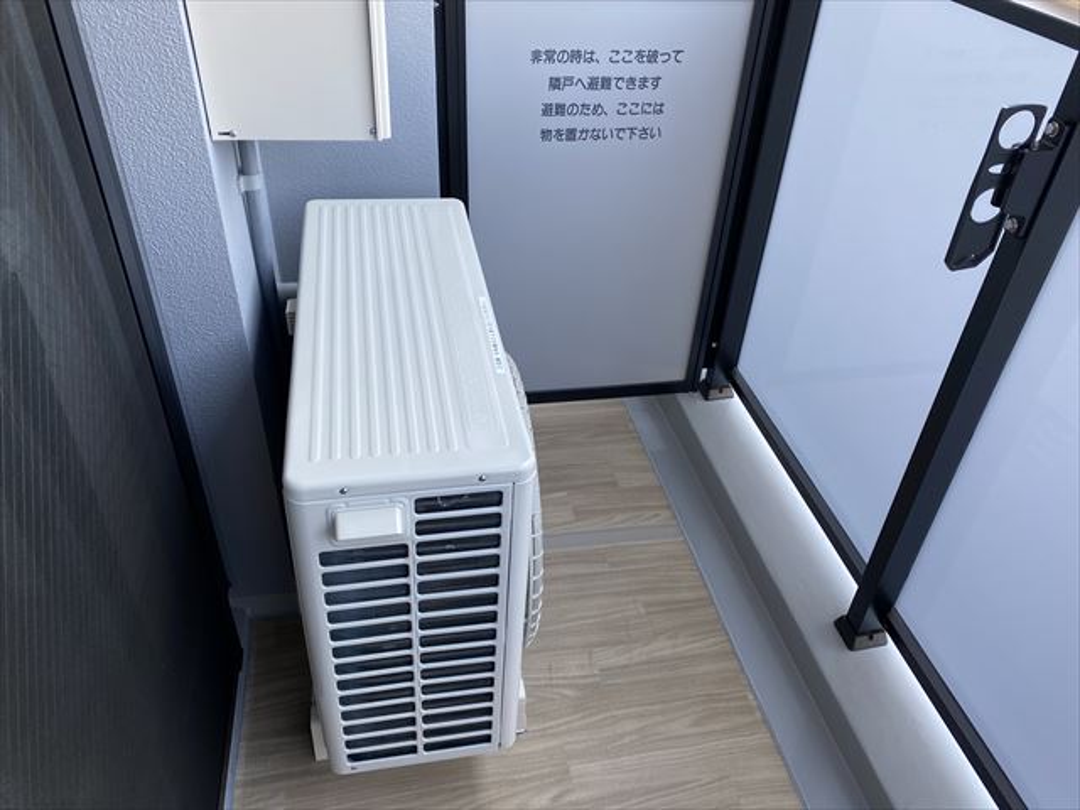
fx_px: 811
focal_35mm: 26
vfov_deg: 53.1
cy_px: 405
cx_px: 540
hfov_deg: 67.3
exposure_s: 1/122
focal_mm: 4.25
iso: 32
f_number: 1.8
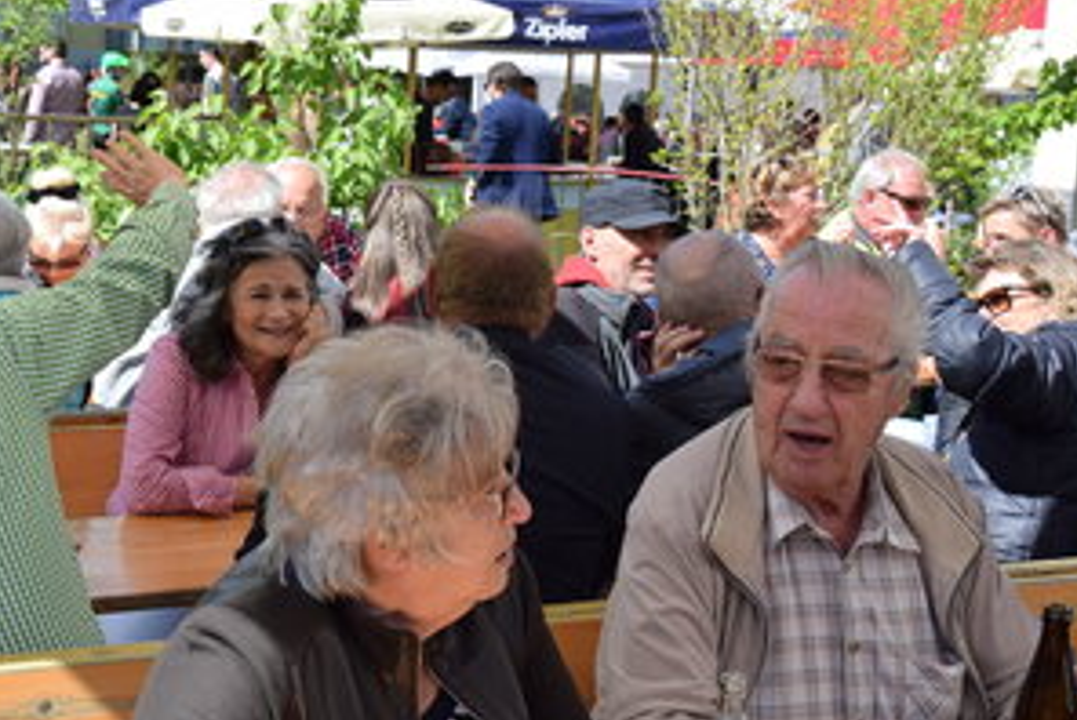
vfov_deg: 20.1
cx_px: 367
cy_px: 316
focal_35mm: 68
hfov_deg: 29.4
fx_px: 2036
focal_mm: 28
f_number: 9
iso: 200
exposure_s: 1/320
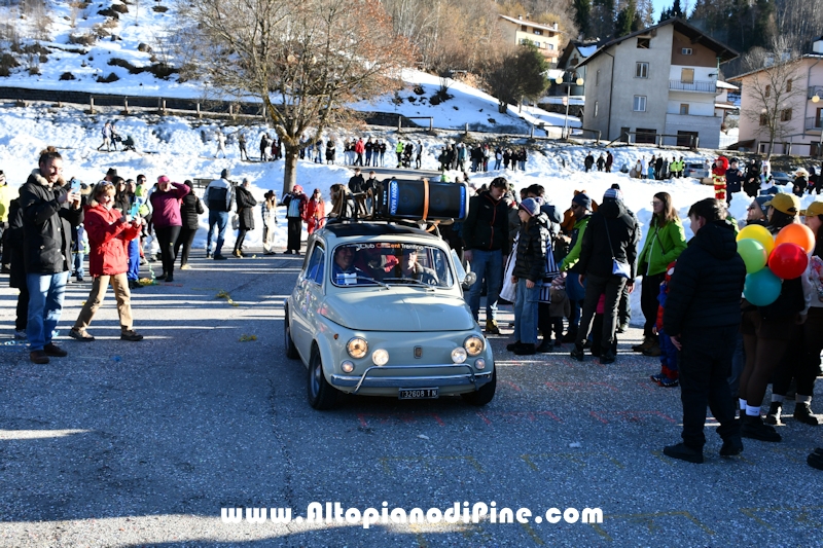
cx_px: 412
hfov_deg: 61.9
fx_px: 686
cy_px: 274
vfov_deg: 43.6
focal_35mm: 30
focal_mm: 20
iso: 200
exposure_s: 1/250
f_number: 8
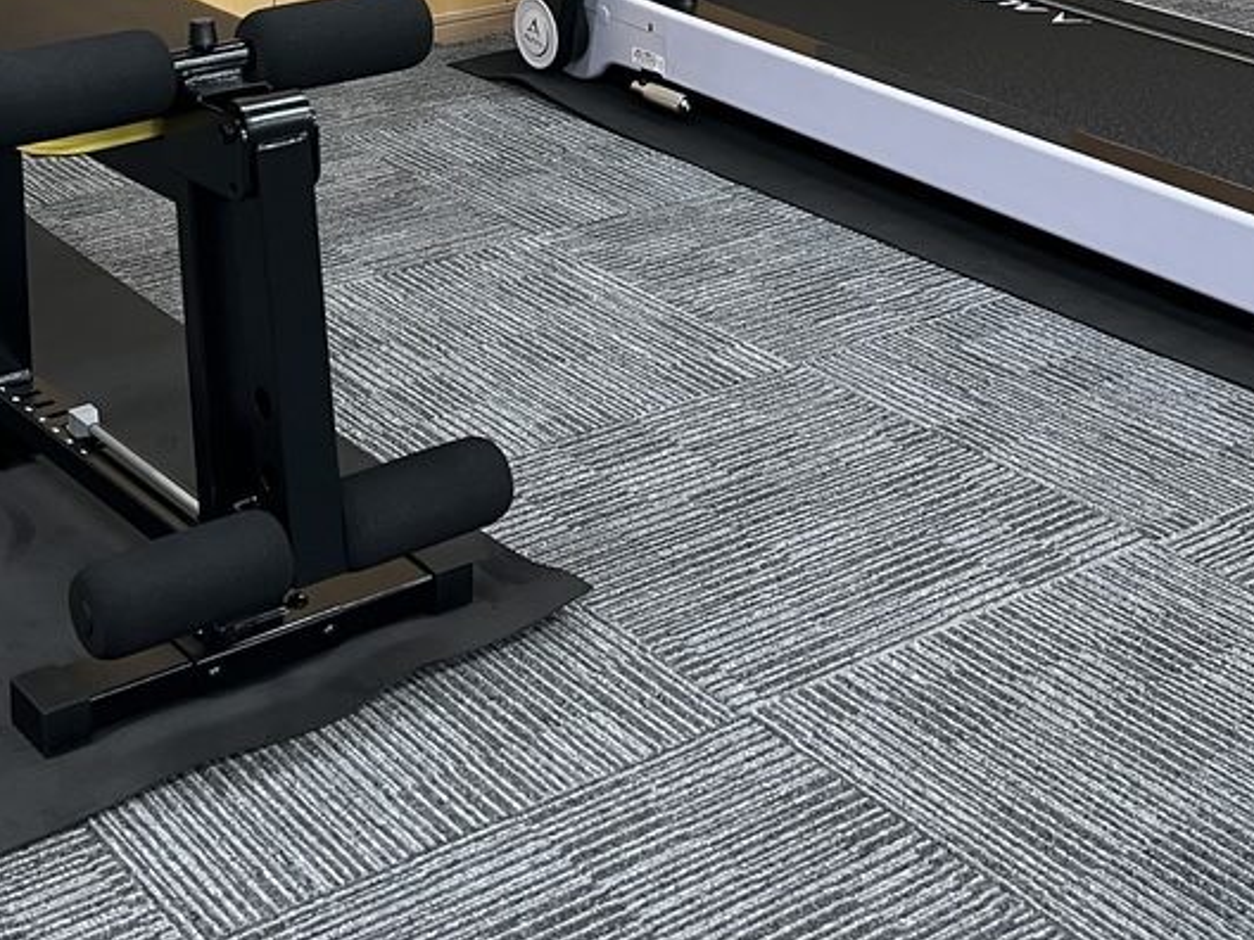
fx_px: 2282
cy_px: -102
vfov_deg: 22.0
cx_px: 530
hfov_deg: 30.7
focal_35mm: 63
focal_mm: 5.7
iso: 80
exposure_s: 1/60
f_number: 1.5
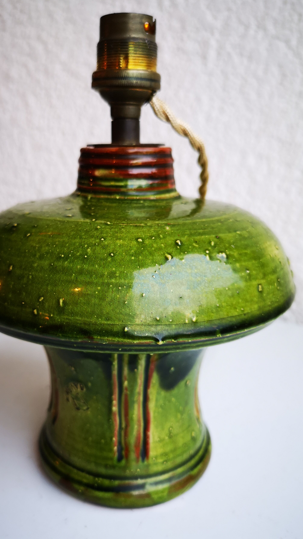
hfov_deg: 38.7
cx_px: 115
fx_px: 429
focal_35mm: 30
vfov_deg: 64.3
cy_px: 271
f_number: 1.8
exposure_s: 1/50
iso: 160
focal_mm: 5.58
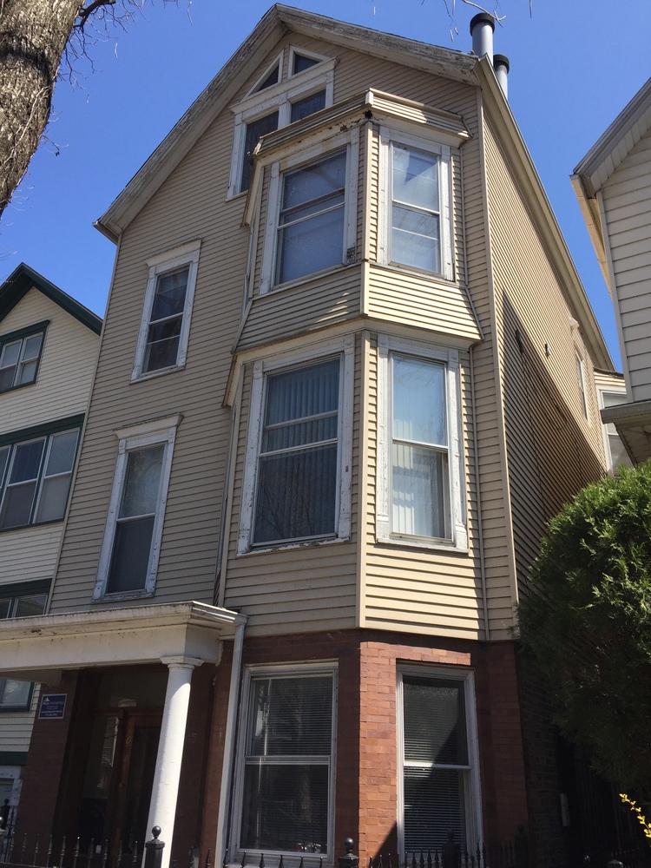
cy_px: 434
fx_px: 727
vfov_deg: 61.7
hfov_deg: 48.2
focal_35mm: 29
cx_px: 326
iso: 32
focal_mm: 4.15
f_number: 2.2
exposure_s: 1/1464
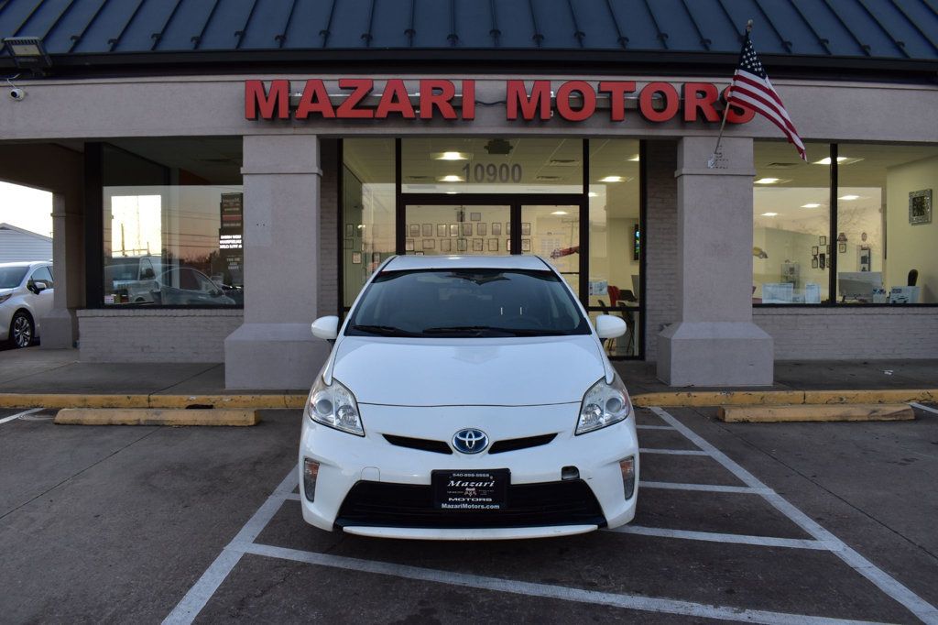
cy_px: 312
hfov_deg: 67.4
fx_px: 703
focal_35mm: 27
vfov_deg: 47.9
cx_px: 469
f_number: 8
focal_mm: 18
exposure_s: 1/60
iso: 400
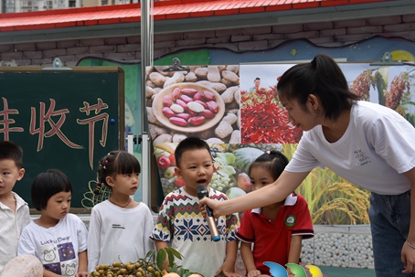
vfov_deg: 21.9
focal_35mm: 62
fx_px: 715
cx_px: 140
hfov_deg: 32.1
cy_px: 134
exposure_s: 1/125
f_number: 5.6
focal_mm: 44
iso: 100
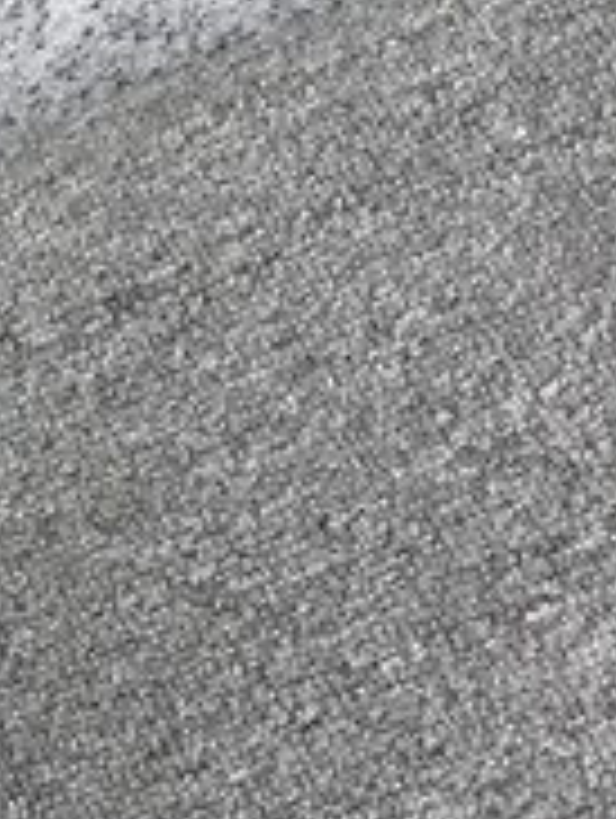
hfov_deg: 8.1
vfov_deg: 12.7
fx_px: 3622
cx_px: -1326
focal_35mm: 153
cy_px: 893
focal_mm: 3.3
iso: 25
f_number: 2.4
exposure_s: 1/140
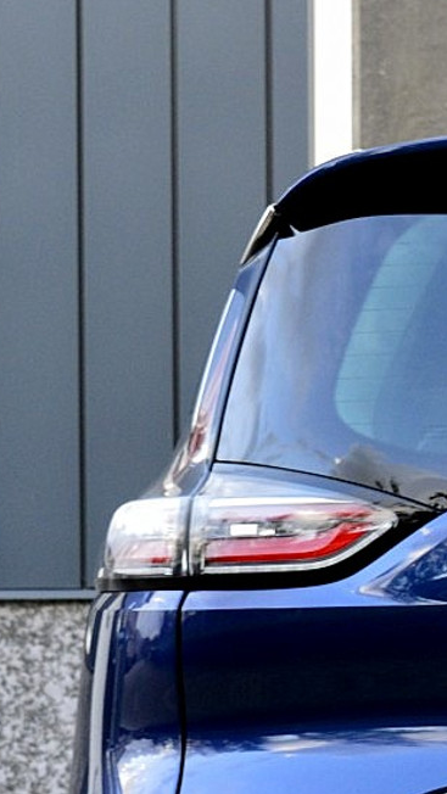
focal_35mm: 148
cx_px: 803
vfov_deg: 14.4
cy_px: 711
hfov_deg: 7.9
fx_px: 3117
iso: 800
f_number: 6.3
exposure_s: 1/60
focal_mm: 32
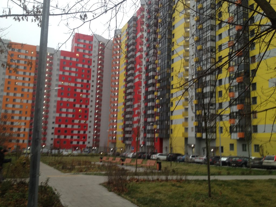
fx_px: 279
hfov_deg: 52.6
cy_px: 104
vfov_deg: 40.7
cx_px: 138
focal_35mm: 35
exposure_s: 1/20
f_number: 2.4
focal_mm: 4.28
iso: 50
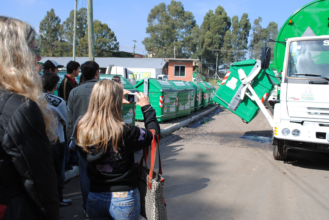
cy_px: 110
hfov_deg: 57.2
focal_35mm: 33
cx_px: 164
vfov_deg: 40.1
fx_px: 302
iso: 100
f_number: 8
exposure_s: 1/250
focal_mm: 22
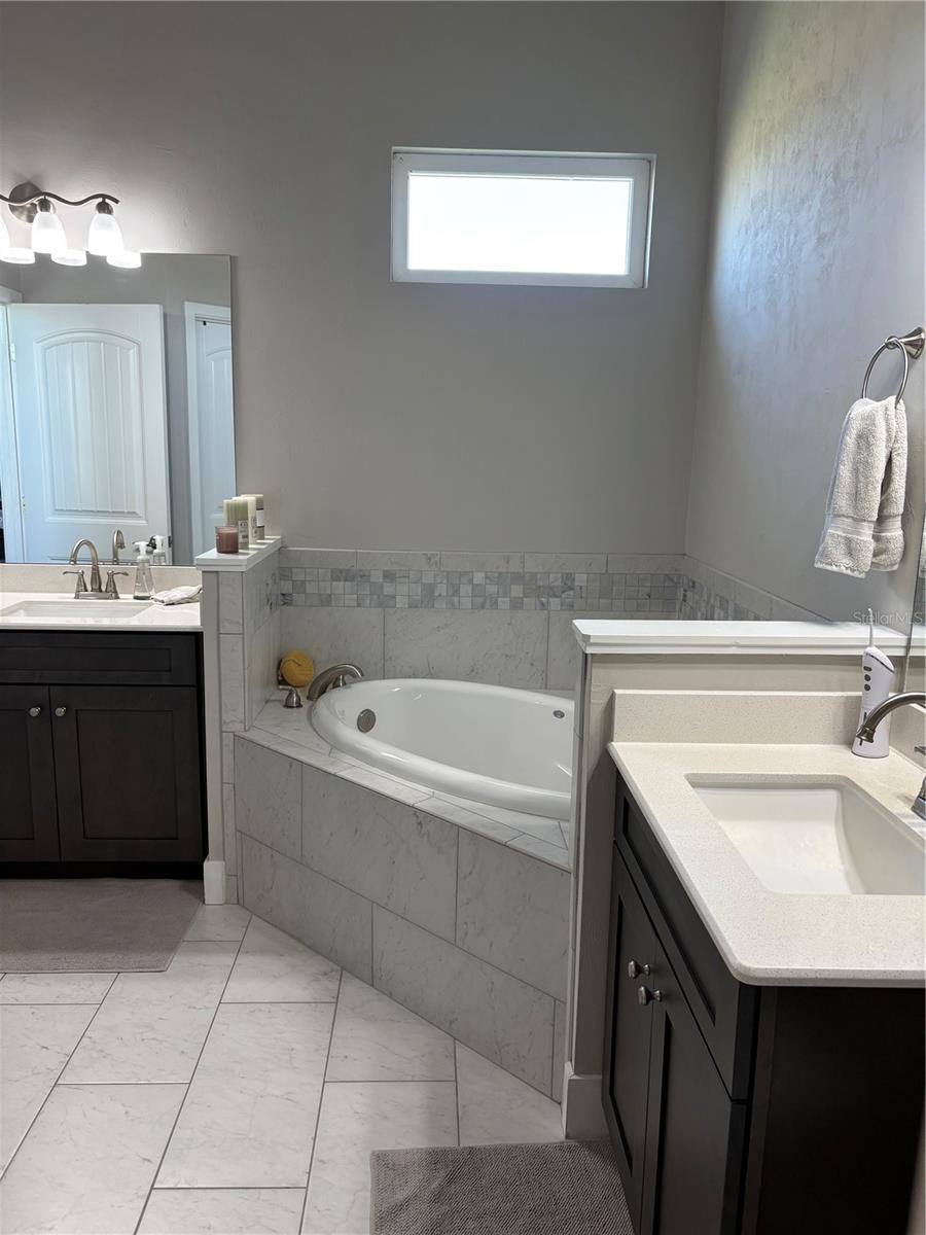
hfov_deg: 53.1
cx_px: 463
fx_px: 927
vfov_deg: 67.3
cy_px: 618
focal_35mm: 26
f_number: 1.6
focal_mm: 5.96
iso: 80
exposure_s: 1/120
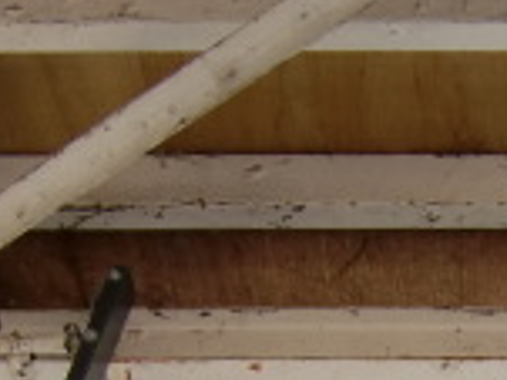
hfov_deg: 15.5
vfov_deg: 11.2
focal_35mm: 119
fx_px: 1742
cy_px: 777
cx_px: 708
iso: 64
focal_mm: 4.9
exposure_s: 1/60
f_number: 2.6
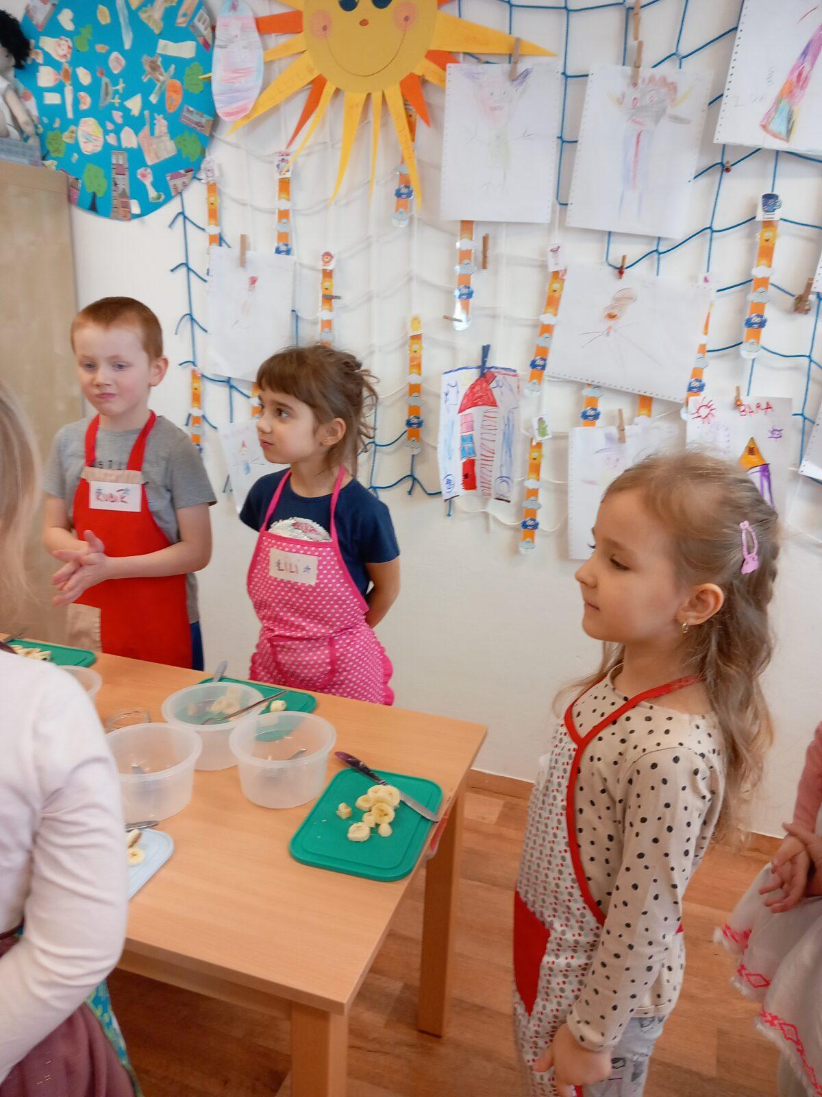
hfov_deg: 51.4
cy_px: 548
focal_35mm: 27
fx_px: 855
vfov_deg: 65.3
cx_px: 411
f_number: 1.8
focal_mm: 4
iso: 100
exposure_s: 1/50
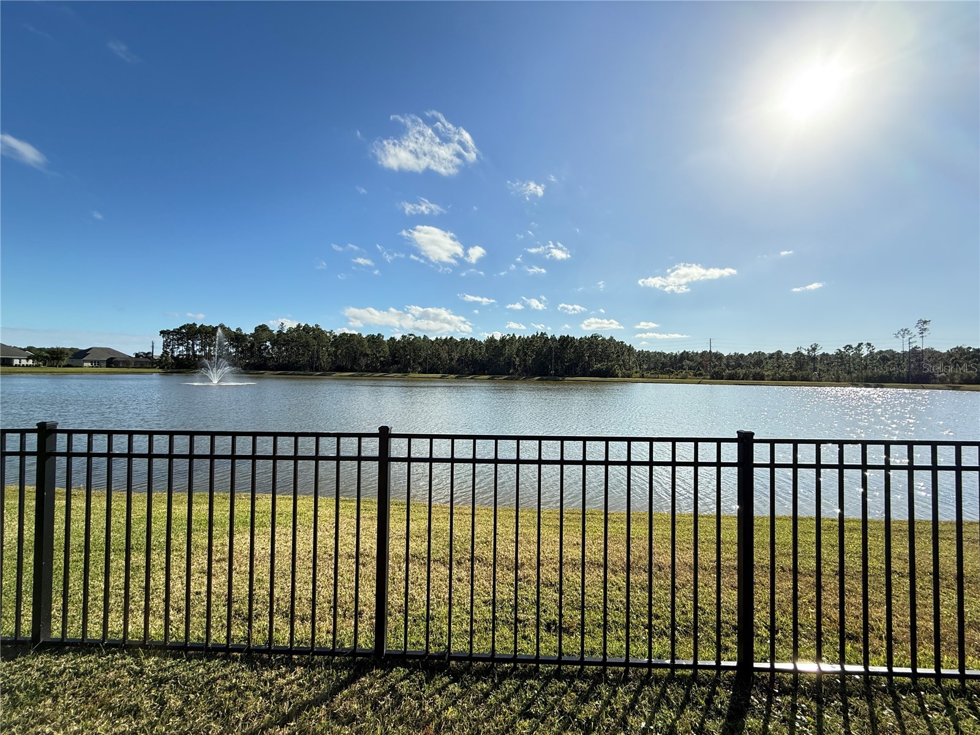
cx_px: 490
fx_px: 396
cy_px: 368
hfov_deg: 102.1
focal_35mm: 14
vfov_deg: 85.7
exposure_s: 1/1534
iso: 50
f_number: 2.2
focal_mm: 2.22
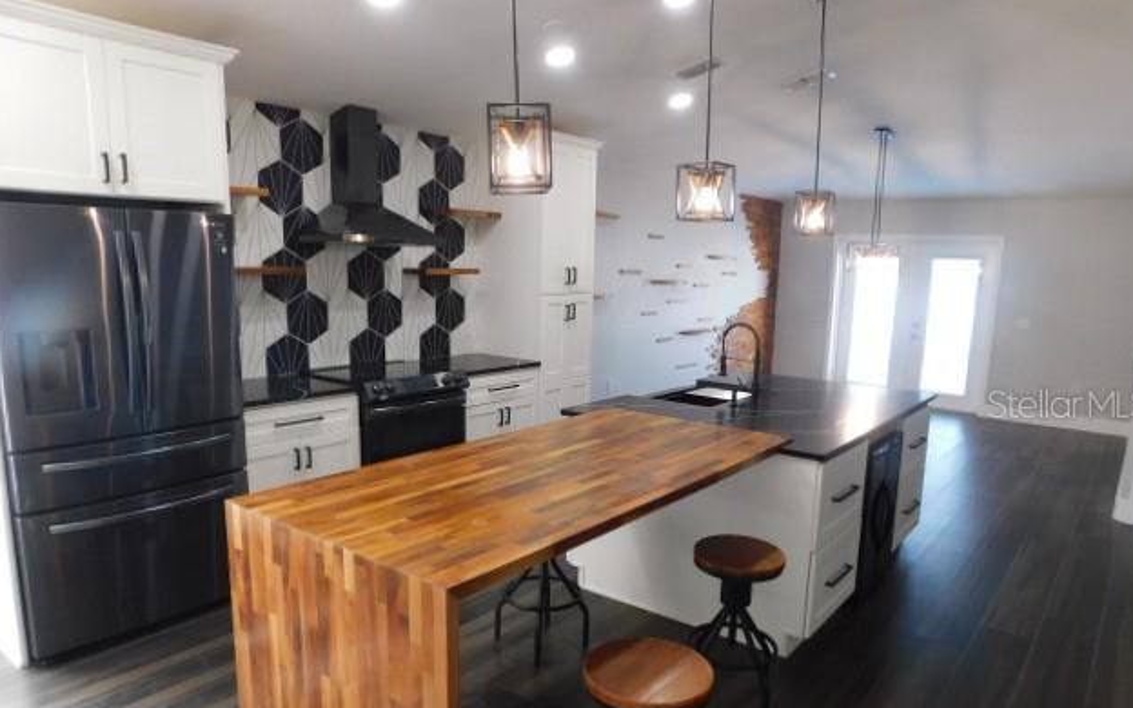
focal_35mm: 25
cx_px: 577
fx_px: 772
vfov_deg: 49.1
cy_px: 403
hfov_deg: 72.5
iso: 200
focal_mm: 4
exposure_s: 1/30
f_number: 3
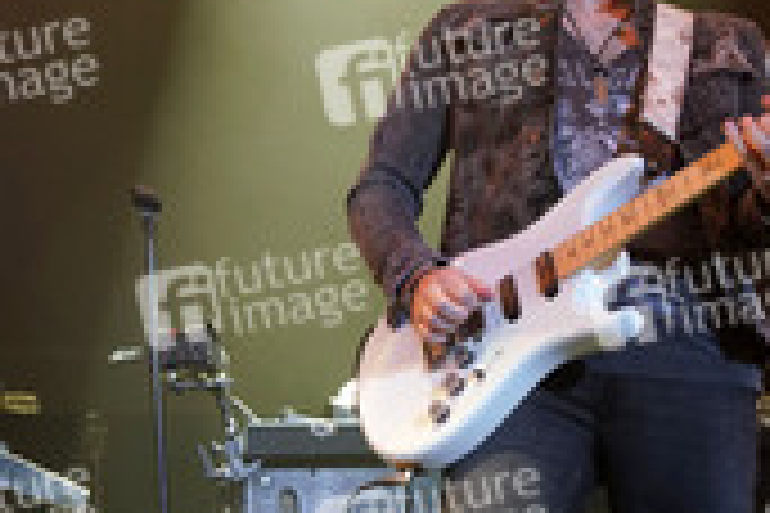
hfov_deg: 15.9
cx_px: -137
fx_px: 2652
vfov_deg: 10.9
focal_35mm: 124
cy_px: -40
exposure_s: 1/250
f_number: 5.6
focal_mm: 47
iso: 1600
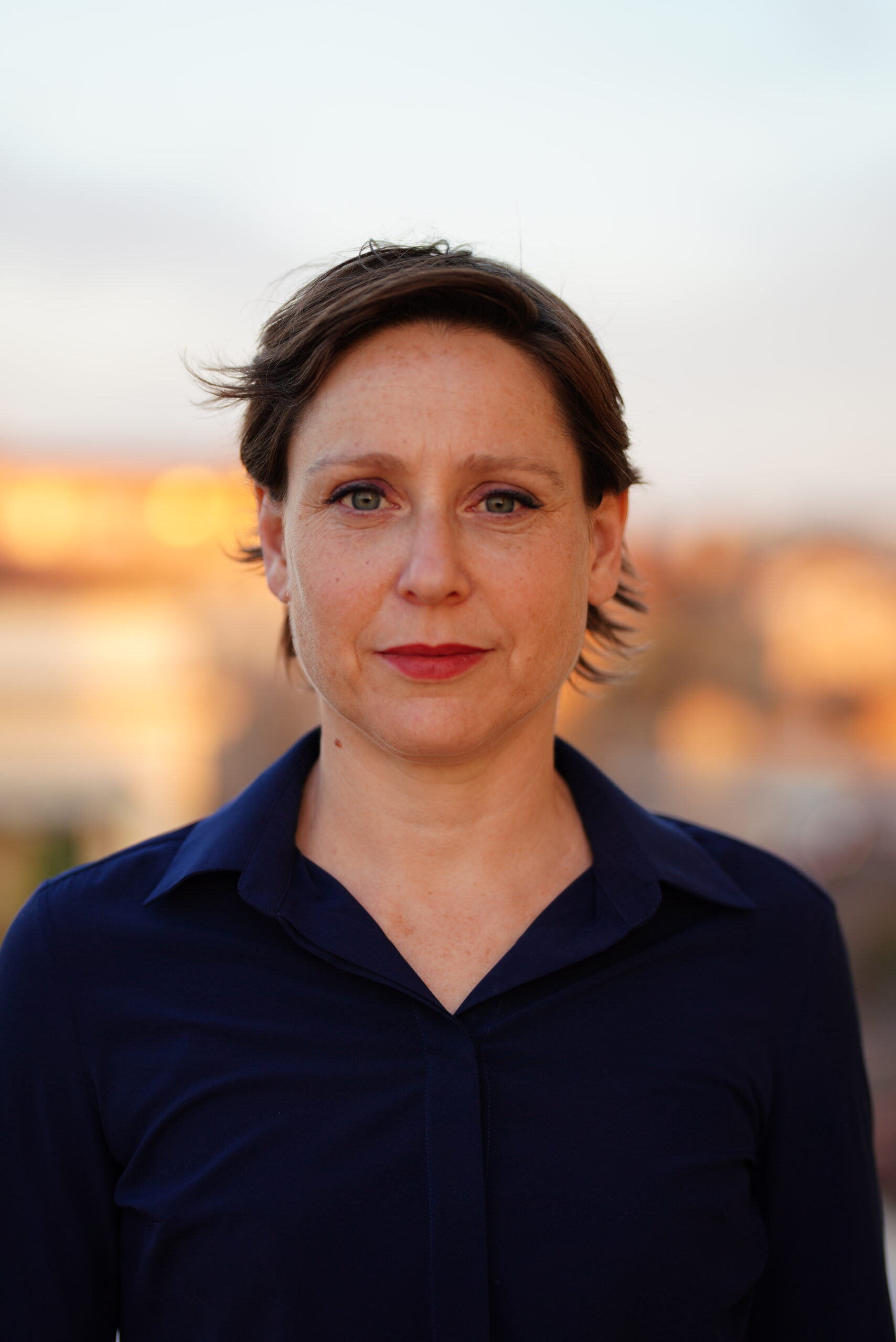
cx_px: 448
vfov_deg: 27.0
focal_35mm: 75
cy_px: 671
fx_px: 2798
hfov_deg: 18.2
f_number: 1.2
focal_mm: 50
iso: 100
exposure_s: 1/500
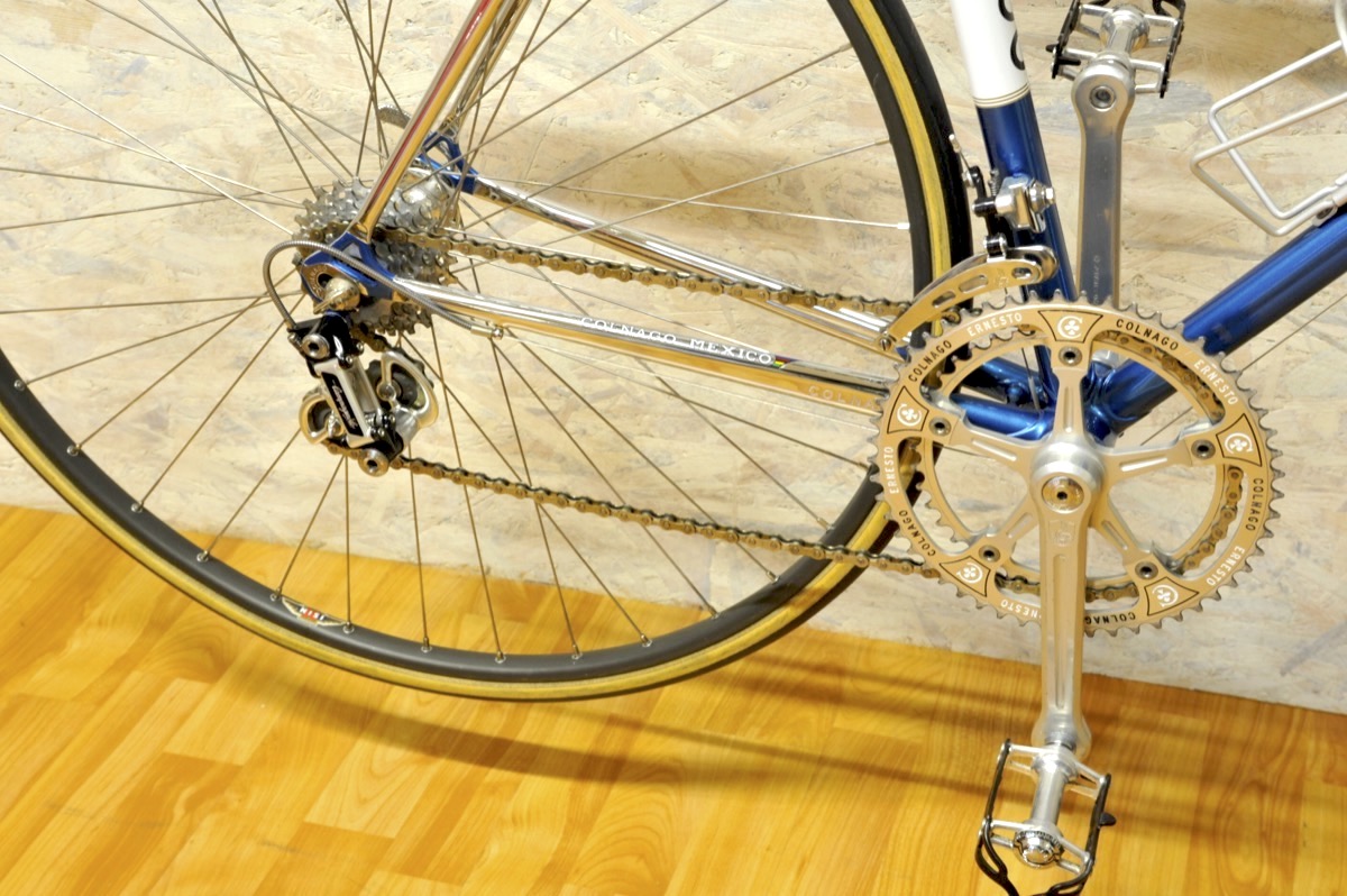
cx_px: 674
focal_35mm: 62
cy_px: 448
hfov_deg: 32.4
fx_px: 2318
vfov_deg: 21.9
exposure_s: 1/1.3
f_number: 13
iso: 1250
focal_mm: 62
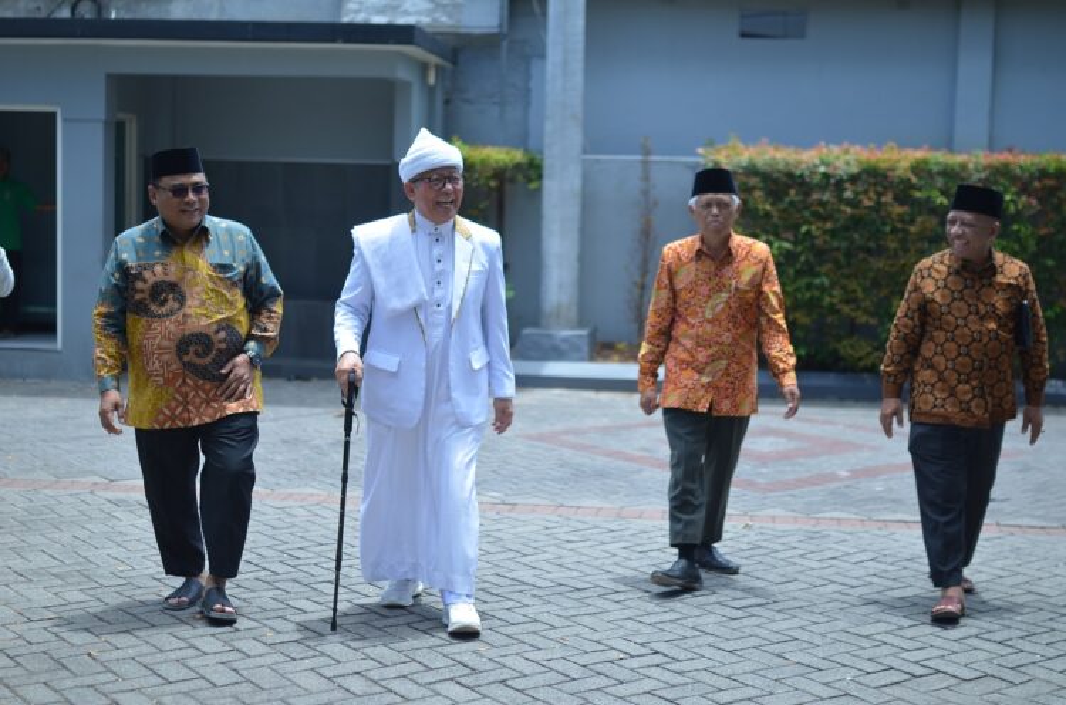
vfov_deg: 25.6
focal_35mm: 52
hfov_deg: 37.9
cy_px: 352
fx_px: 1551
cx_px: 533
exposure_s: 1/2500
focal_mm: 35
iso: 100
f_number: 1.4
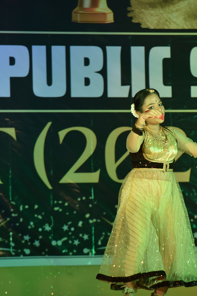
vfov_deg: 6.8
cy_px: 148
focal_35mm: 301
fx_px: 2472
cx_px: 161
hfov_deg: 4.6
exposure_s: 1/320
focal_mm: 200
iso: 1600
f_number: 2.8
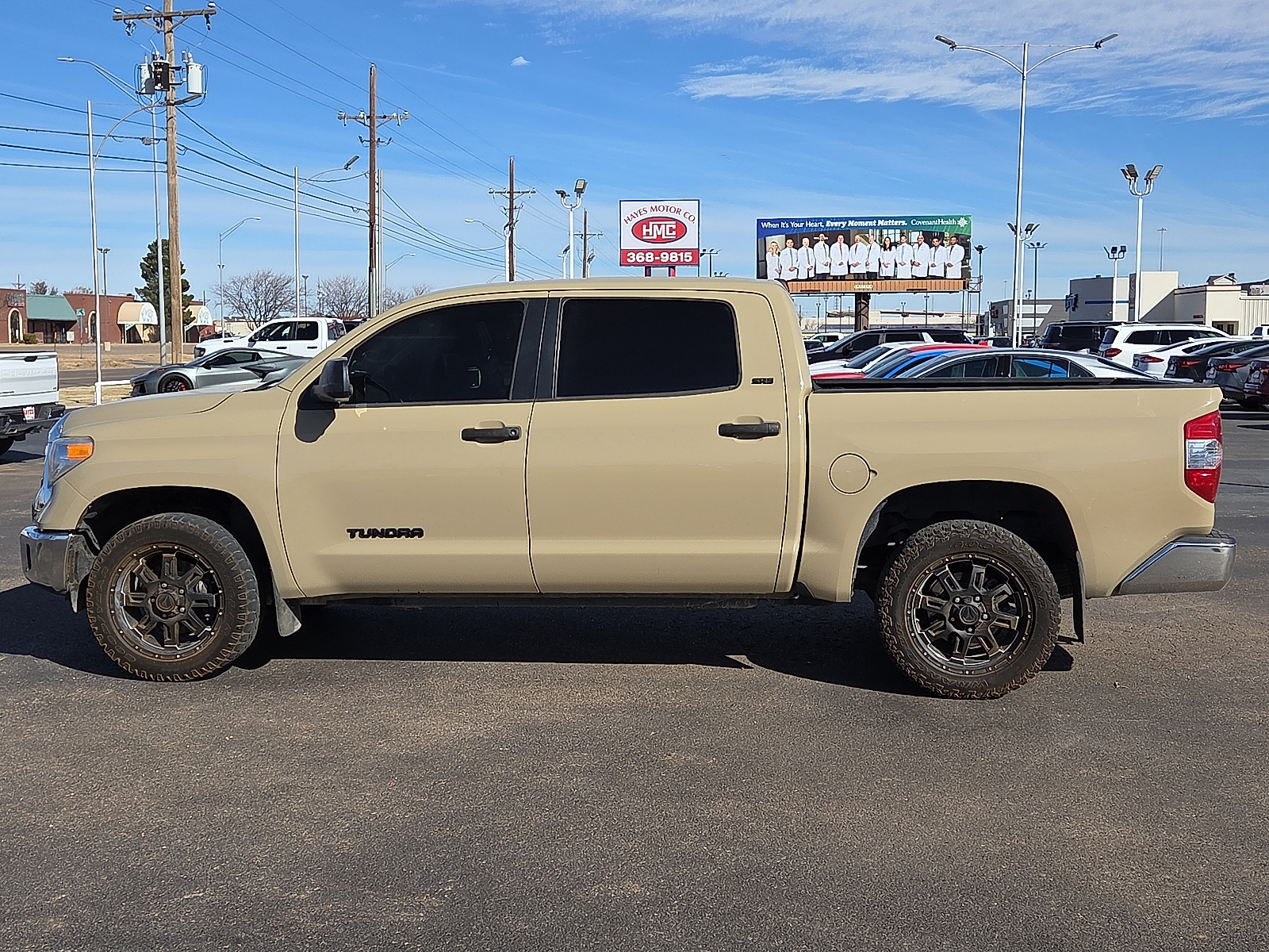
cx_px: 634
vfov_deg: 36.0
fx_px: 1466
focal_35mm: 40
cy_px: 476
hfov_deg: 46.8
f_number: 1.8
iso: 76
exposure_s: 1/10000
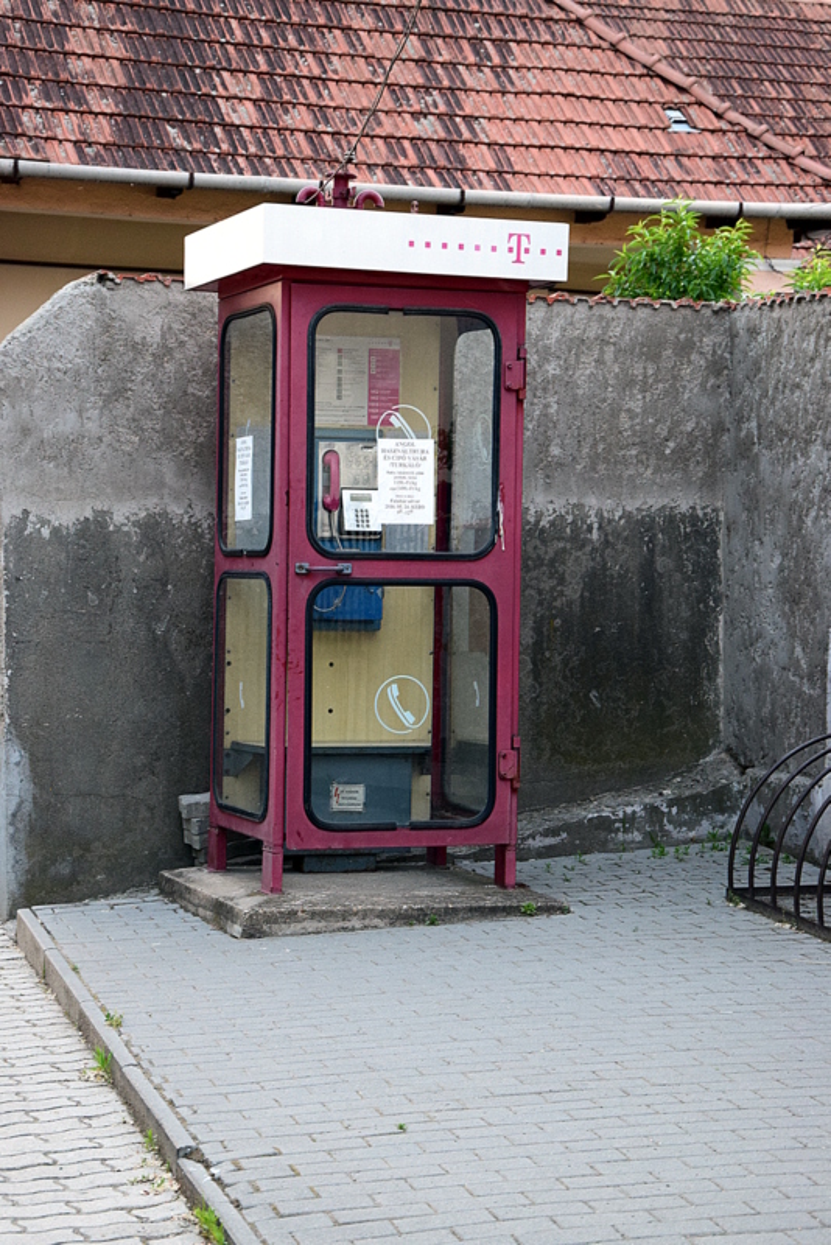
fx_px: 2594
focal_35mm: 75
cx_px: 416
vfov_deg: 27.0
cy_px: 622
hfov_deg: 18.2
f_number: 6.3
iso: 1250
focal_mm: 50
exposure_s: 1/15
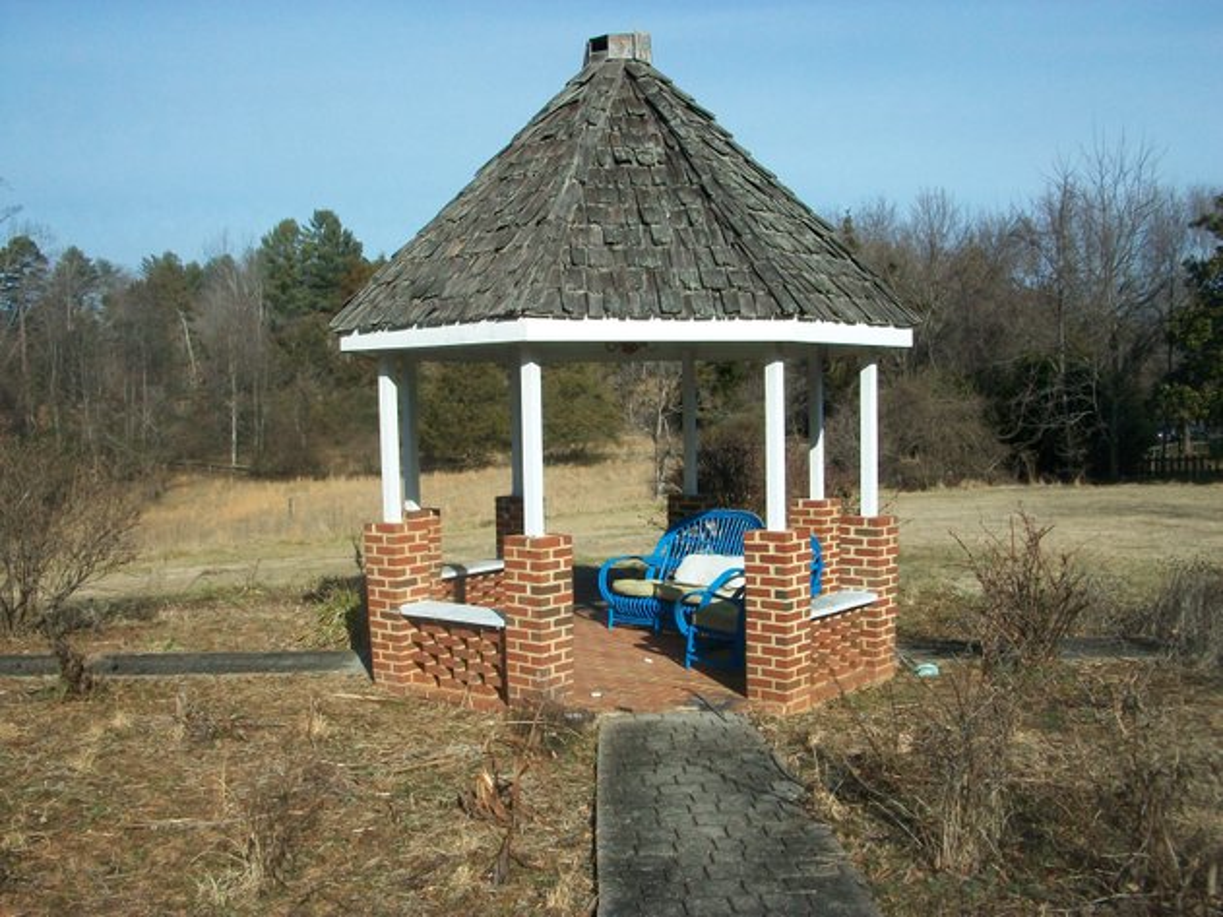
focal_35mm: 34
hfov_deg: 54.0
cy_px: 458
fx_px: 1201
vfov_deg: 41.8
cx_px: 612
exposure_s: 1/500
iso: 80
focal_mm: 5.7
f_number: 5.5
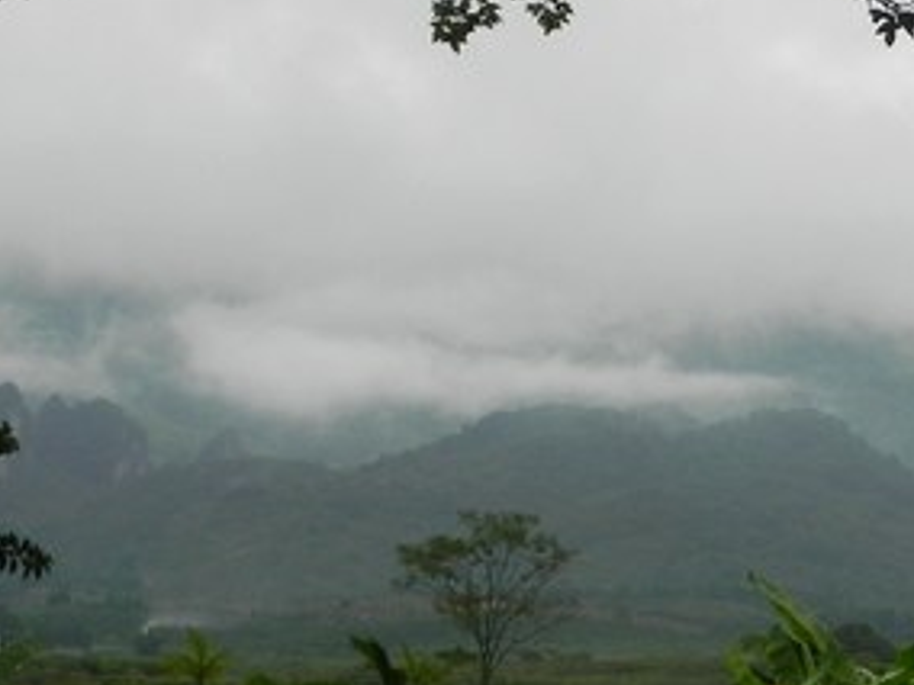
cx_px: 914
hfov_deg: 10.6
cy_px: 227
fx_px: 4885
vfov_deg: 8.0
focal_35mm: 185
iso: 160
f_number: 6.3
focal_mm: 13.4
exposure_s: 1/280
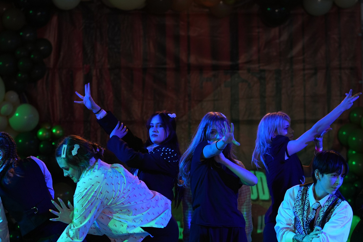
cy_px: 164
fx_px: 1593
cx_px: 212
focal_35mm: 158
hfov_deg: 13.0
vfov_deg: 8.7
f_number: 2.2
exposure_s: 1/400
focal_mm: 85
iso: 800
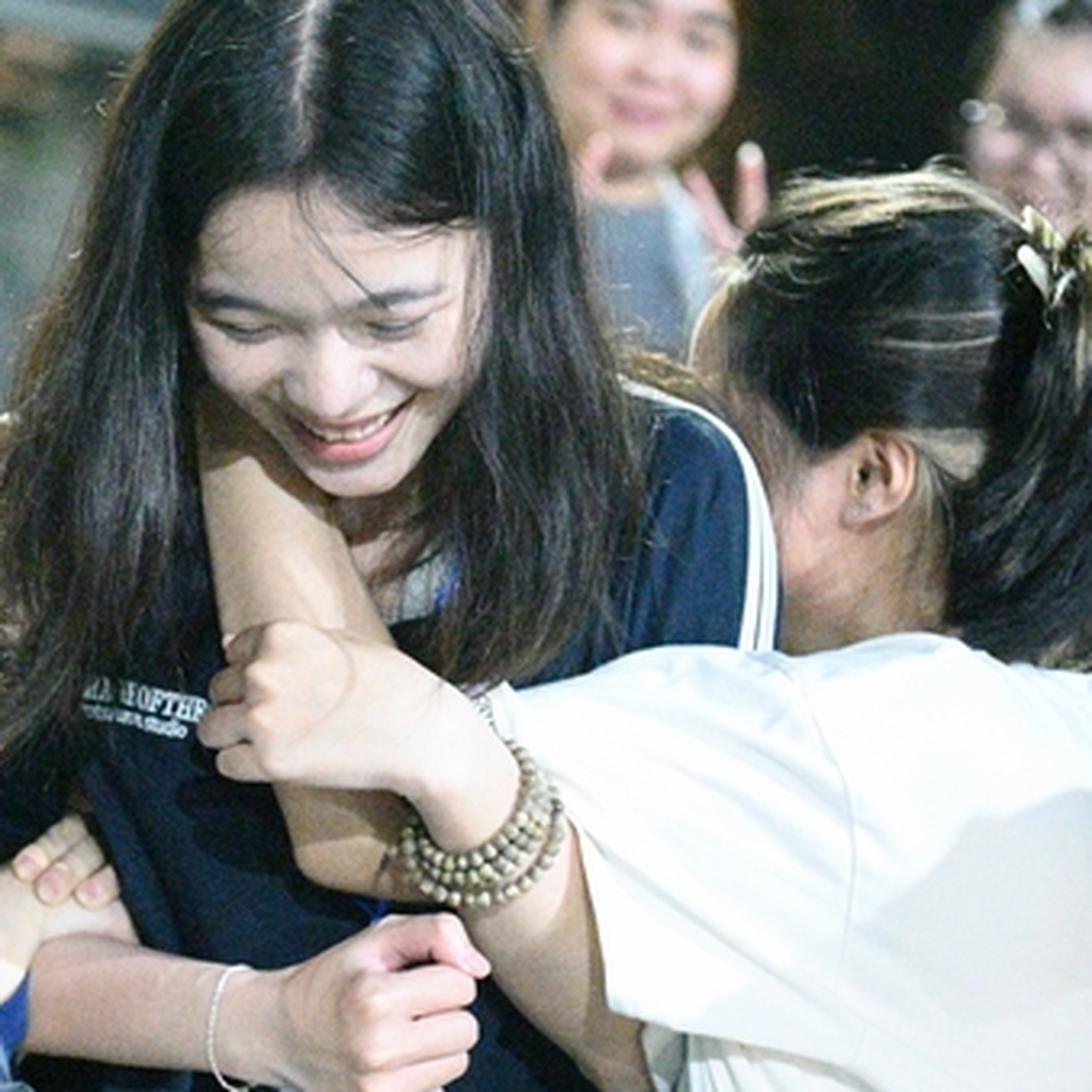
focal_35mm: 140
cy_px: 512
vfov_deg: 12.5
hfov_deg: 12.4
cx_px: 293
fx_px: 4997
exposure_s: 1/200
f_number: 4
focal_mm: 86
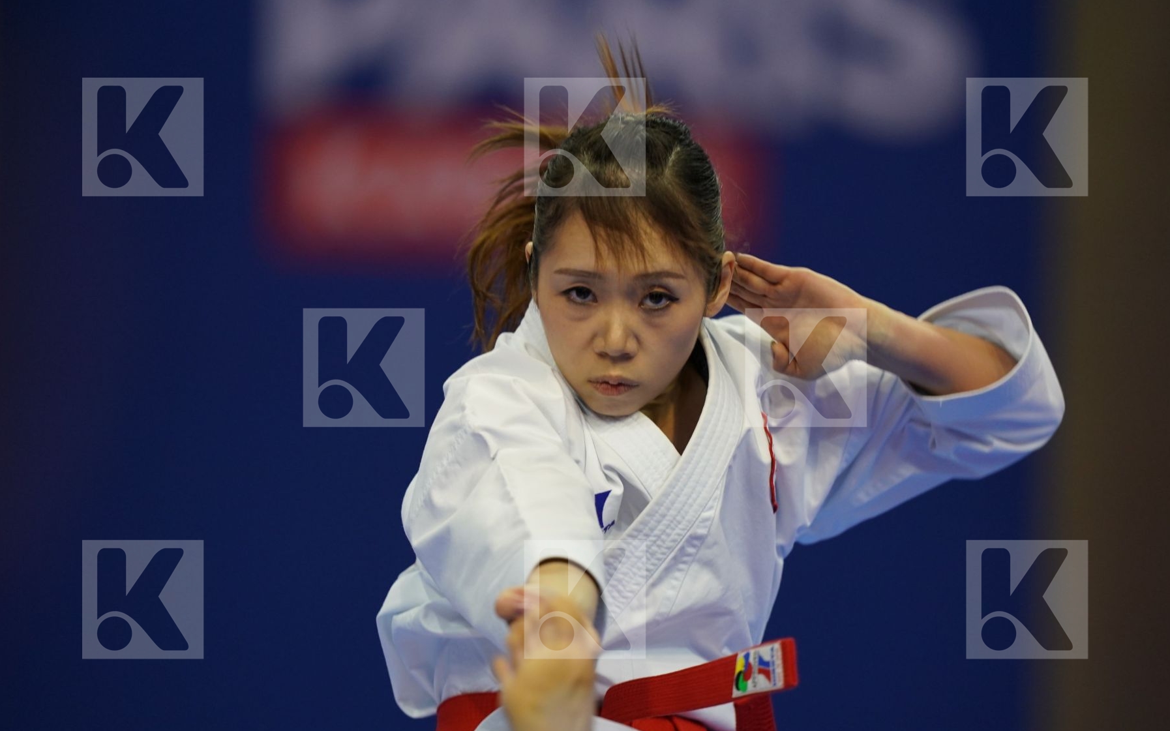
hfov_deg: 5.1
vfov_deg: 3.2
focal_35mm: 409
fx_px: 13041
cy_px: 368
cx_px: 585
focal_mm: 400
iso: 2000
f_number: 2.8
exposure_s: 1/500
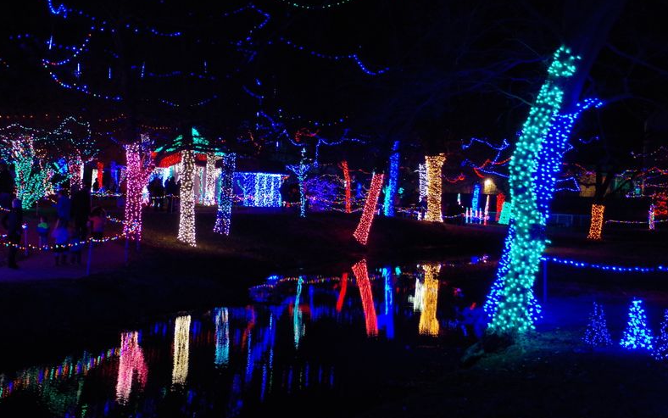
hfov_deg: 33.7
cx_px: 335
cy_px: 202
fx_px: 1102
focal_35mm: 61
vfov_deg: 21.5
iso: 2500
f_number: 4
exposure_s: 1/15
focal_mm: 39
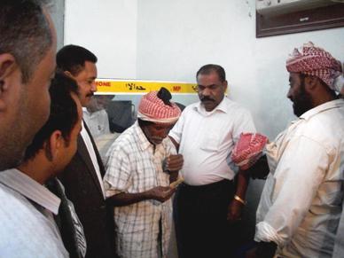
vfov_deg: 40.7
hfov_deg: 52.6
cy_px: 129
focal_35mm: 35
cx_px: 172
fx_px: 348
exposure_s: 1/80
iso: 800
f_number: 3.1
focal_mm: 6.3
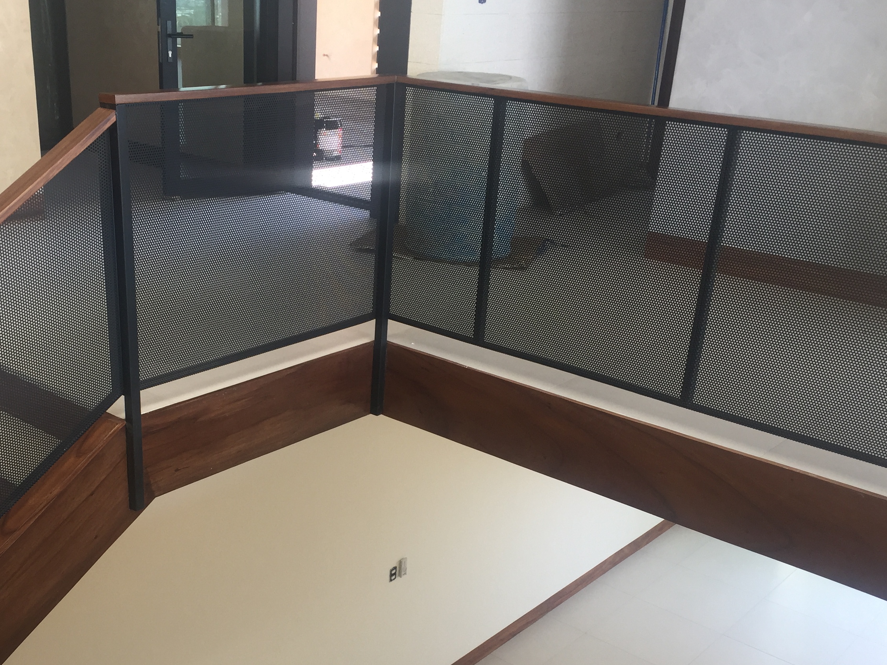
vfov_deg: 34.0
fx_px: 1076
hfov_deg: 44.5
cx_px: 352
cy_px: 446
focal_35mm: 42
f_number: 2.2
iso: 40
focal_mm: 4.15
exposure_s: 1/60
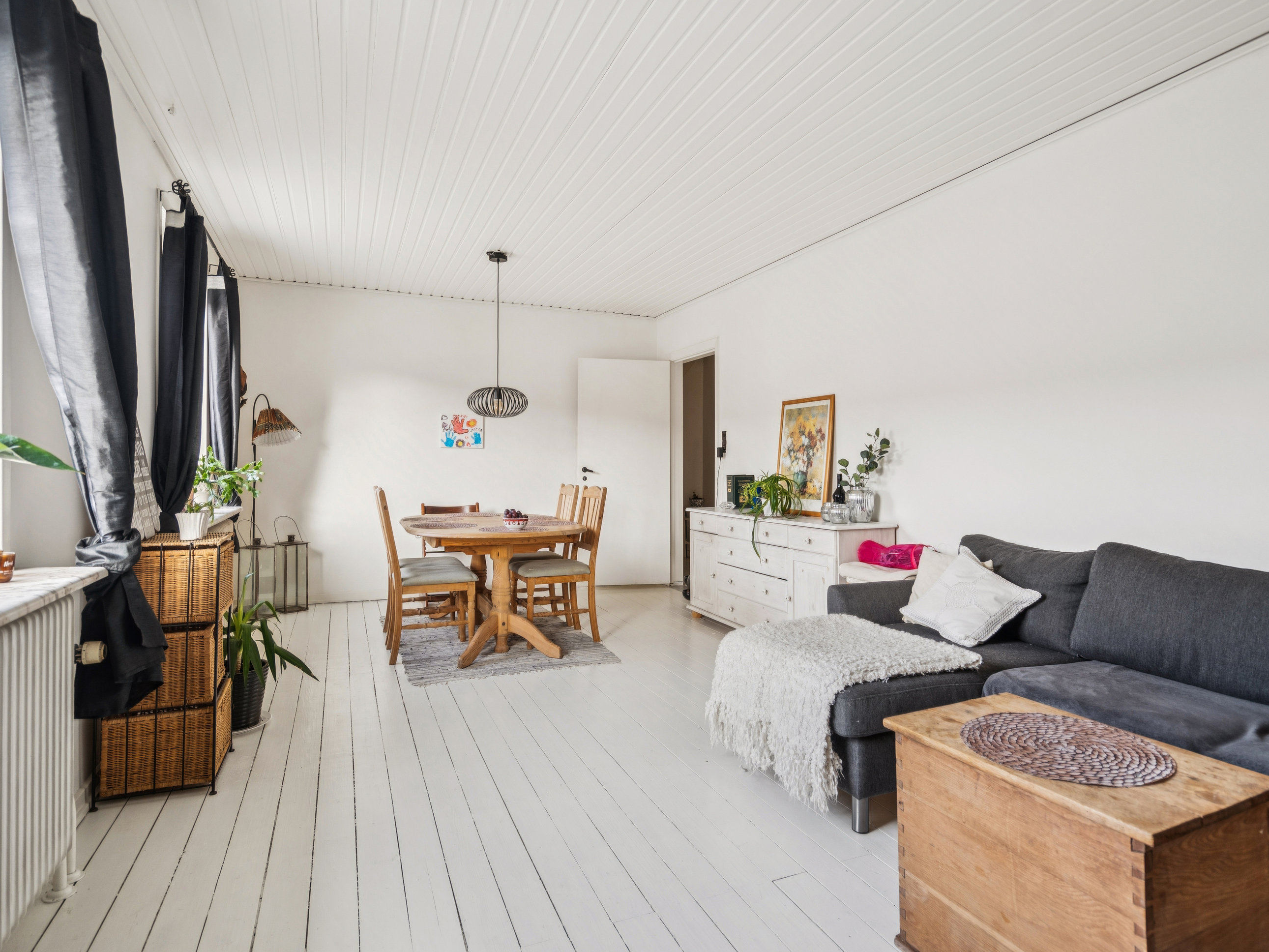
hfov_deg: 84.7
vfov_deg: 68.7
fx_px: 697
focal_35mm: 19
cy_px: 474
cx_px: 647
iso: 400
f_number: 5
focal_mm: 17
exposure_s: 1/50
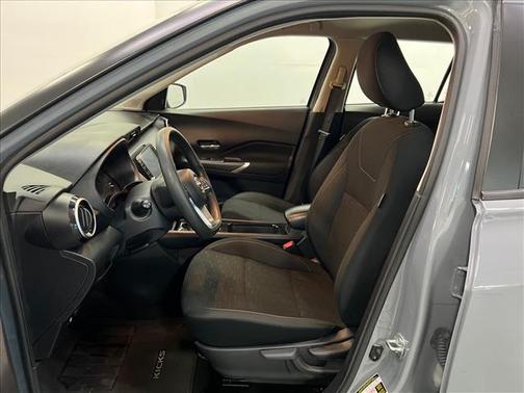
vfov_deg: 53.1
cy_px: 196
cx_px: 262
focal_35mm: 26
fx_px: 394
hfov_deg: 67.3
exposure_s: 1/40
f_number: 1.5
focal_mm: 5.7
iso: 500
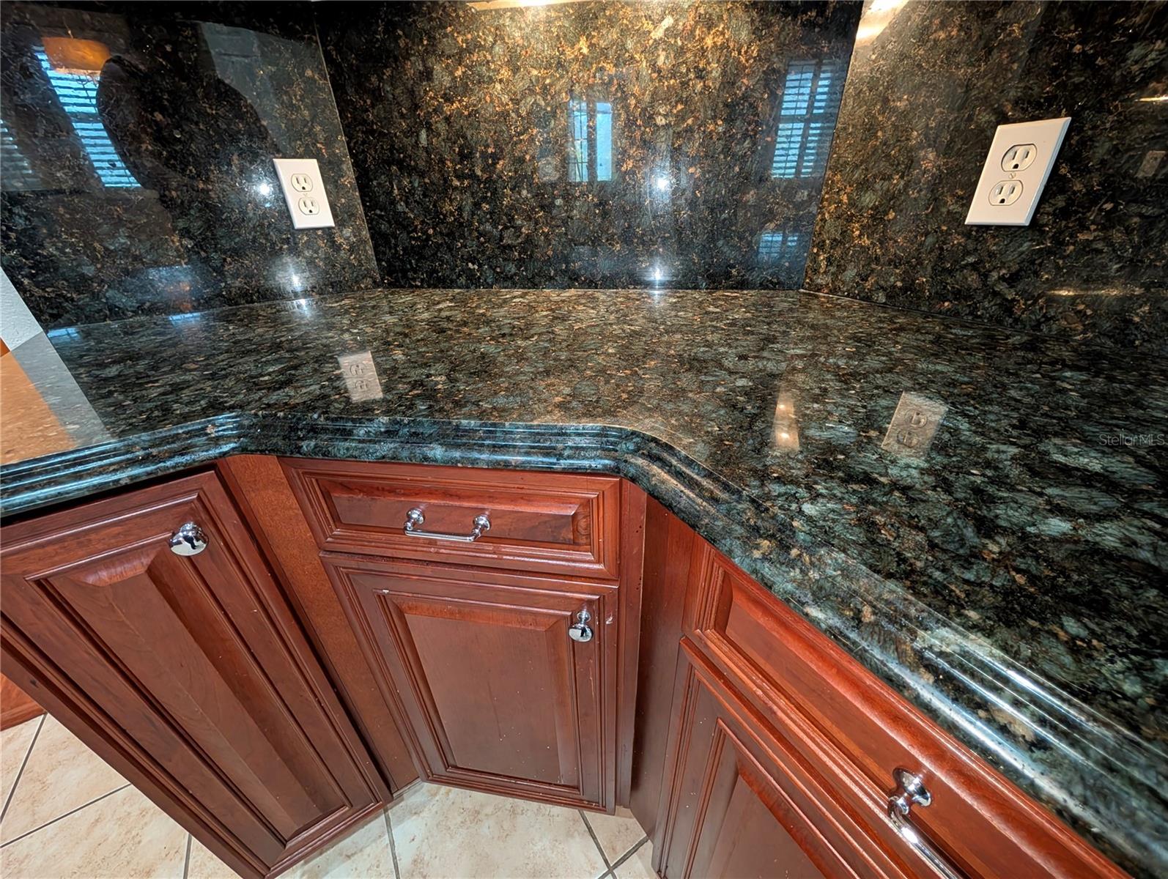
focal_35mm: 12
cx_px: 584
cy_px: 440
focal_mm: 2.02
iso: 562
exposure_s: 1/30
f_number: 1.7
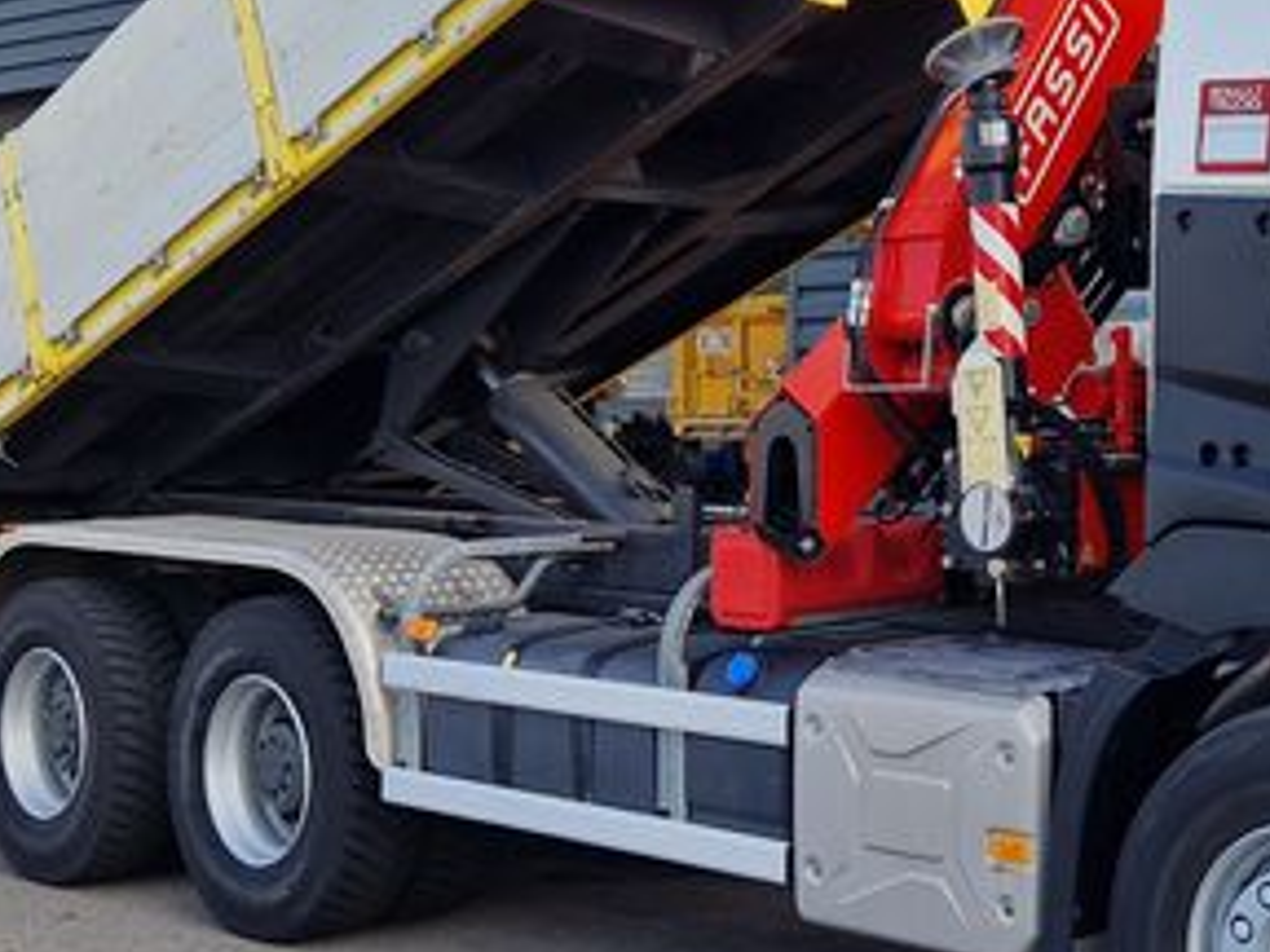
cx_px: 1014
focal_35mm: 64
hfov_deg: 29.6
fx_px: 2348
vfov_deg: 22.9
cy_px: 348
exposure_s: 1/498
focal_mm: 5.4
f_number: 1.8
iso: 50
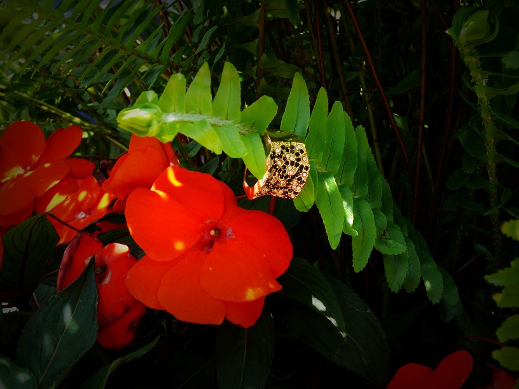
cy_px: 194
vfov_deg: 27.0
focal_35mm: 54
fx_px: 810
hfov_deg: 35.5
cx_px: 260
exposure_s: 1/50
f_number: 5.6
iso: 100
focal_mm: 10.8
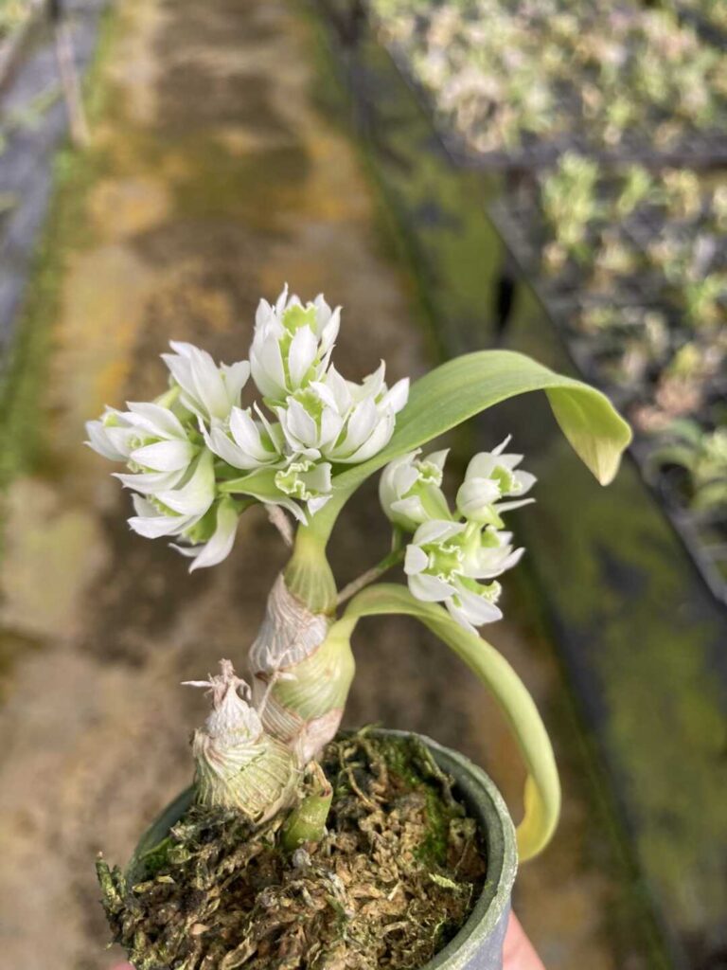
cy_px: 485
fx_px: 784
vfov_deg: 63.4
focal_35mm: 28
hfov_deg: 49.7
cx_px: 364
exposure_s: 1/122
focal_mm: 3.99
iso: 32
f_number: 1.8
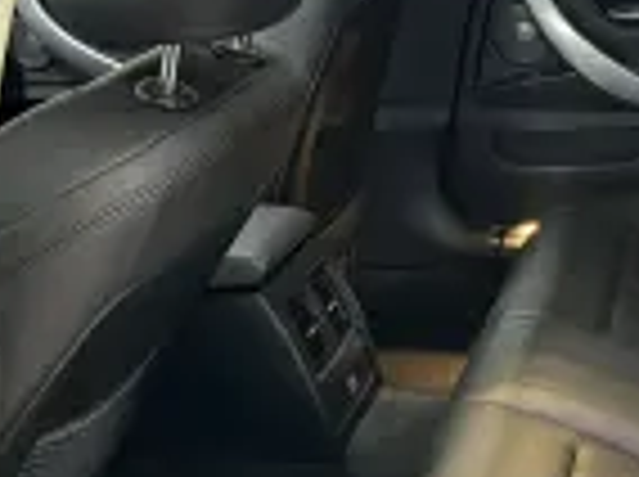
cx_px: 558
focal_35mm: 61
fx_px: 1124
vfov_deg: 23.8
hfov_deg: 30.5
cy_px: 324
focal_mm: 6.76
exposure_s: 1/20
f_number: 1.78
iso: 1600
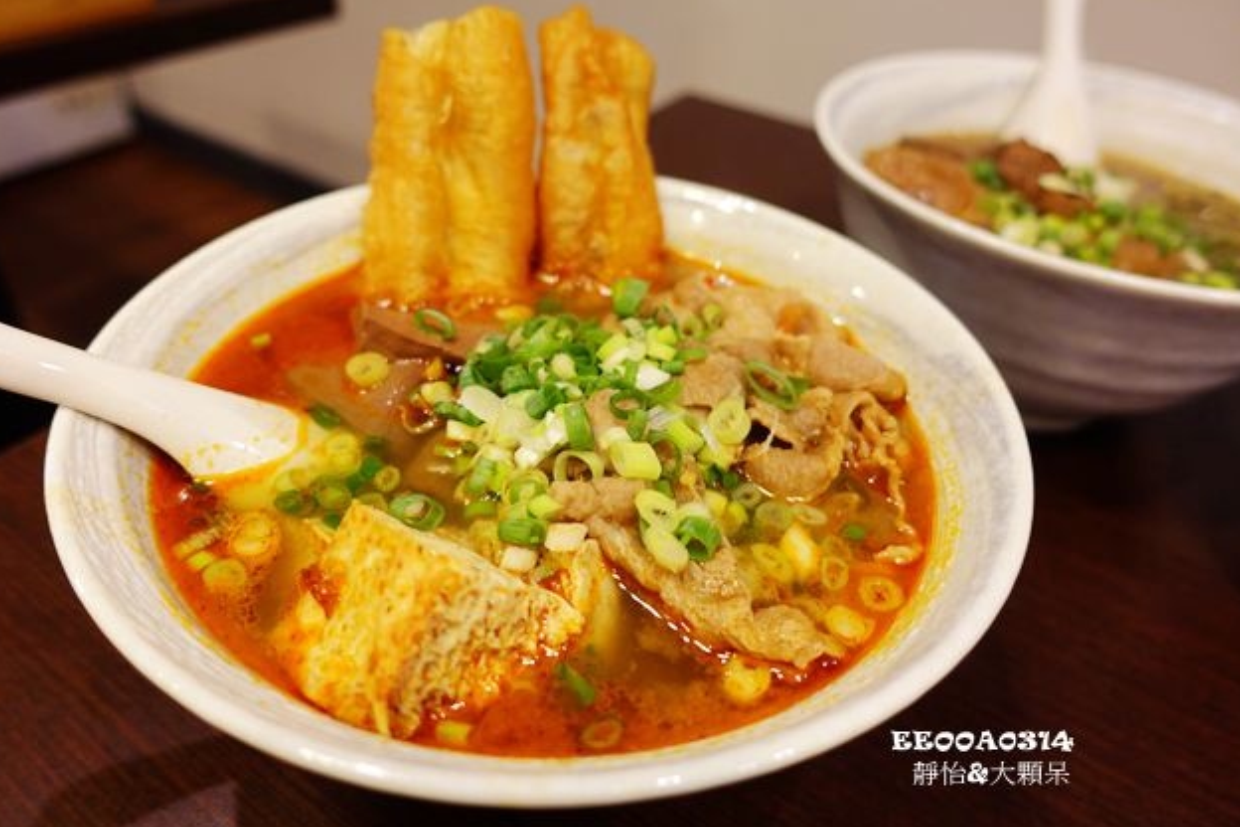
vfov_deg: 51.3
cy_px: 411
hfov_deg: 71.5
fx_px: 861
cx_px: 604
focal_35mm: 25
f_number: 1.8
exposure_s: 1/30
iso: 250
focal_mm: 8.8
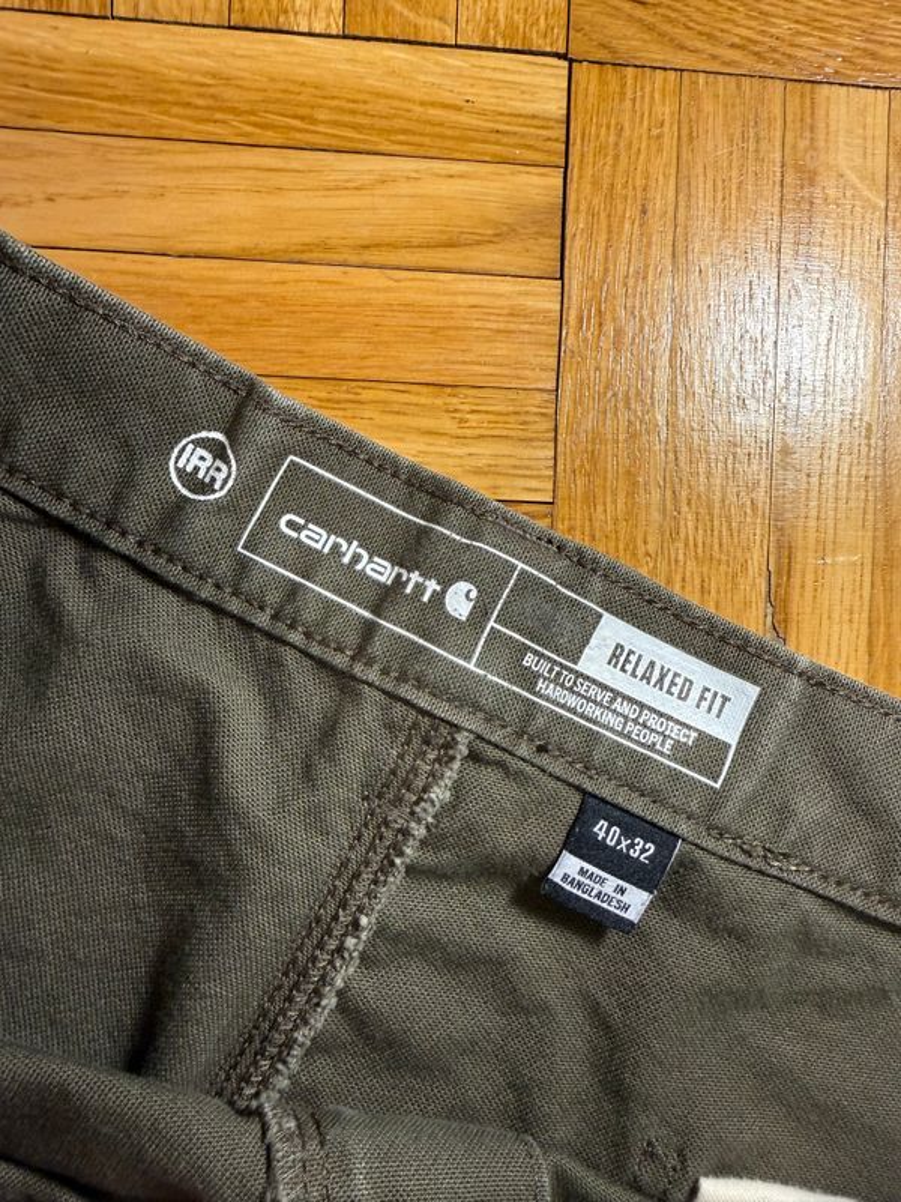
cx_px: 450
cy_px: 601
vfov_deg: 71.6
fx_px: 833
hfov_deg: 56.8
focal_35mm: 24
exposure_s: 1/100
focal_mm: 2.22
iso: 125
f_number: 2.2
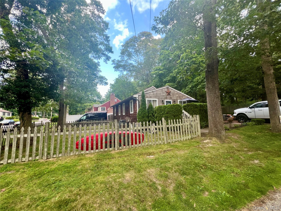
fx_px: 106
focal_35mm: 13
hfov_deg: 106.2
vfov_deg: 89.9
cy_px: 106
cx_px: 140
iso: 50
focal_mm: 1.57
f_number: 1.8
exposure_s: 1/99
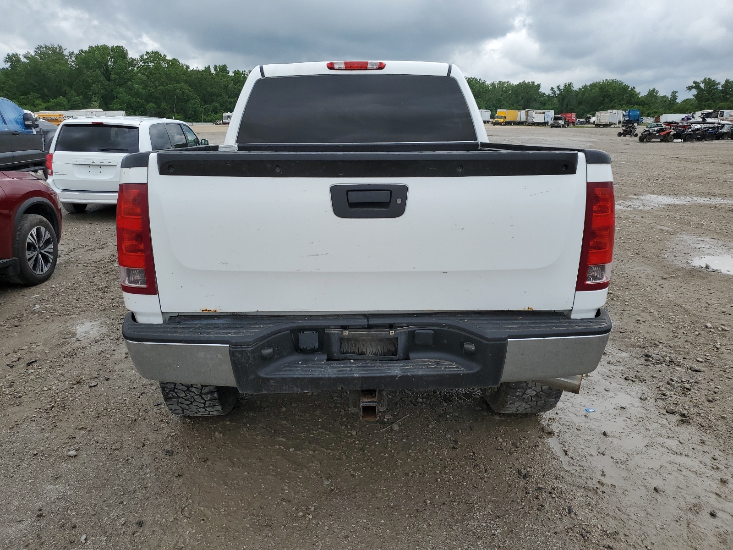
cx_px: 366
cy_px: 275
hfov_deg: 67.3
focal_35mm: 26
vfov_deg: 53.1
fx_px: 551
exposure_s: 1/2500
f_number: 1.5
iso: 50
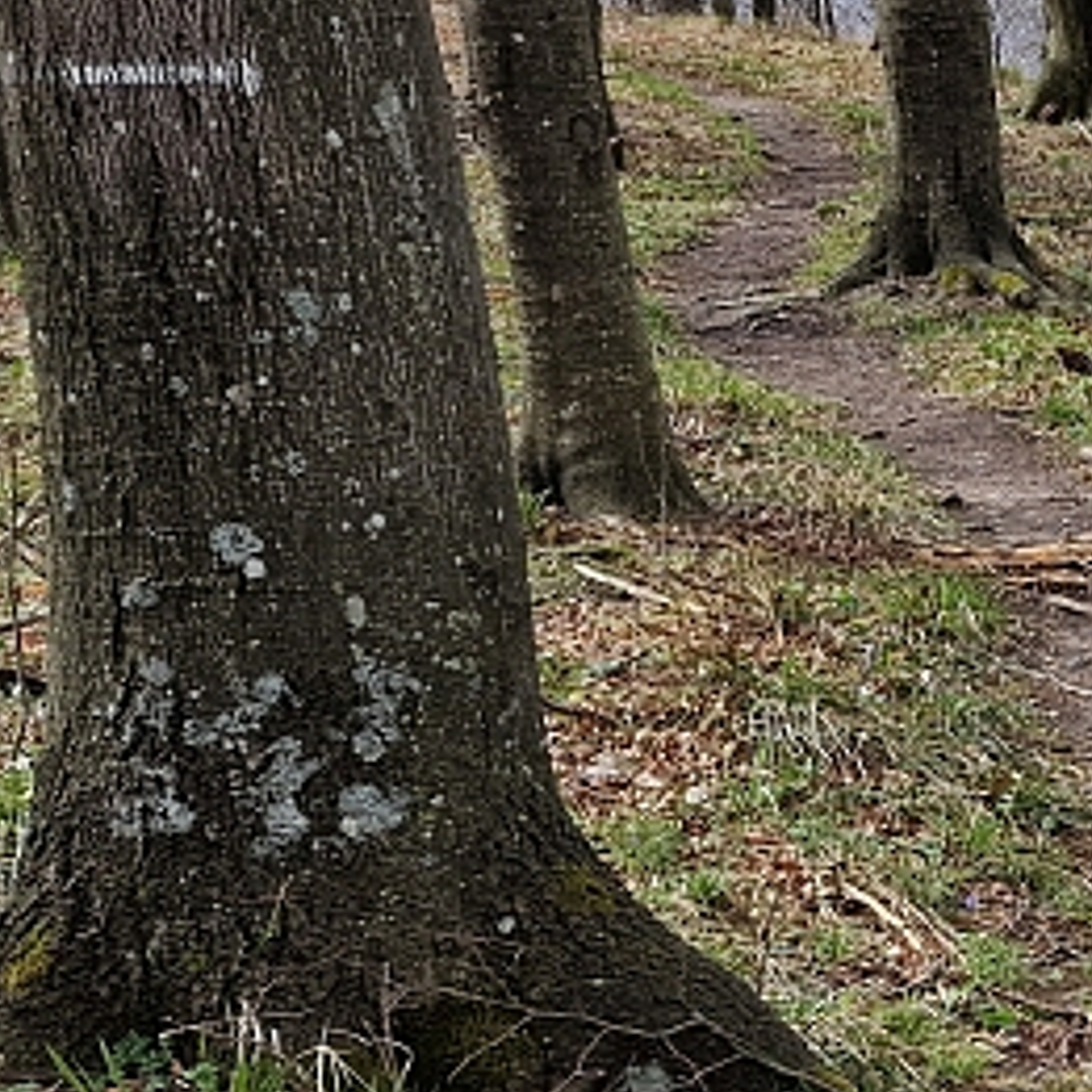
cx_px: 1887
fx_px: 2784
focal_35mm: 78
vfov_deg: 22.2
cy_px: 556
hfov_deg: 18.2
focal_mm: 6.4
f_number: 1.8
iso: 50
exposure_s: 1/474
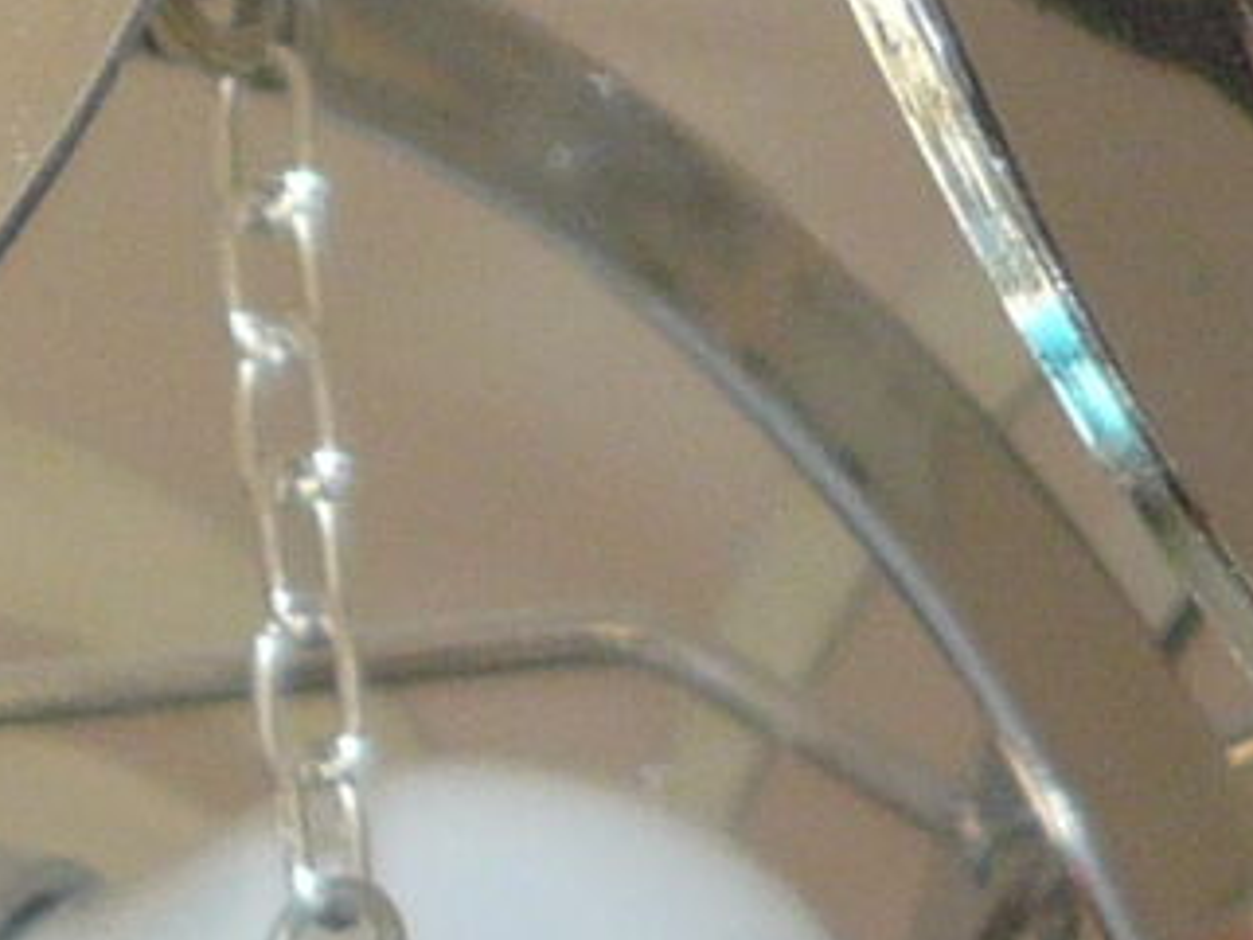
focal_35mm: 264
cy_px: -1014
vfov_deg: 5.5
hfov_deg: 7.1
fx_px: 9560
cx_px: -1643
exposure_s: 1/80
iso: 100
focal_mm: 5.5
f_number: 2.8
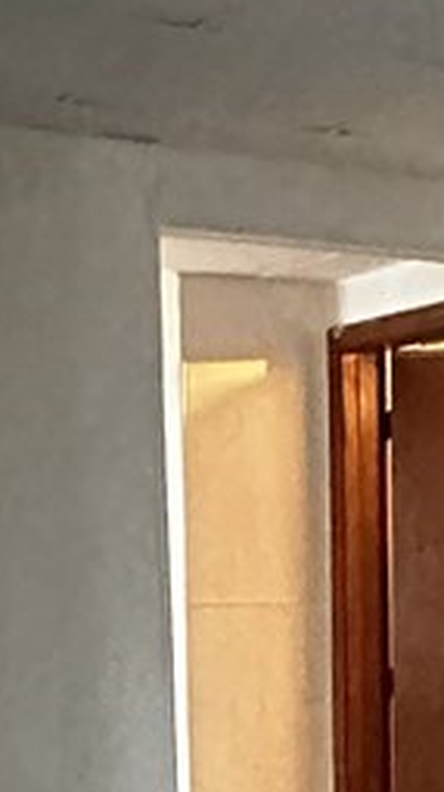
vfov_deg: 22.2
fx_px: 1930
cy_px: 811
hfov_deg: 13.0
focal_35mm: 92
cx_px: 401
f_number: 2.2
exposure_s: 1/39
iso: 1250
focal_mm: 2.22
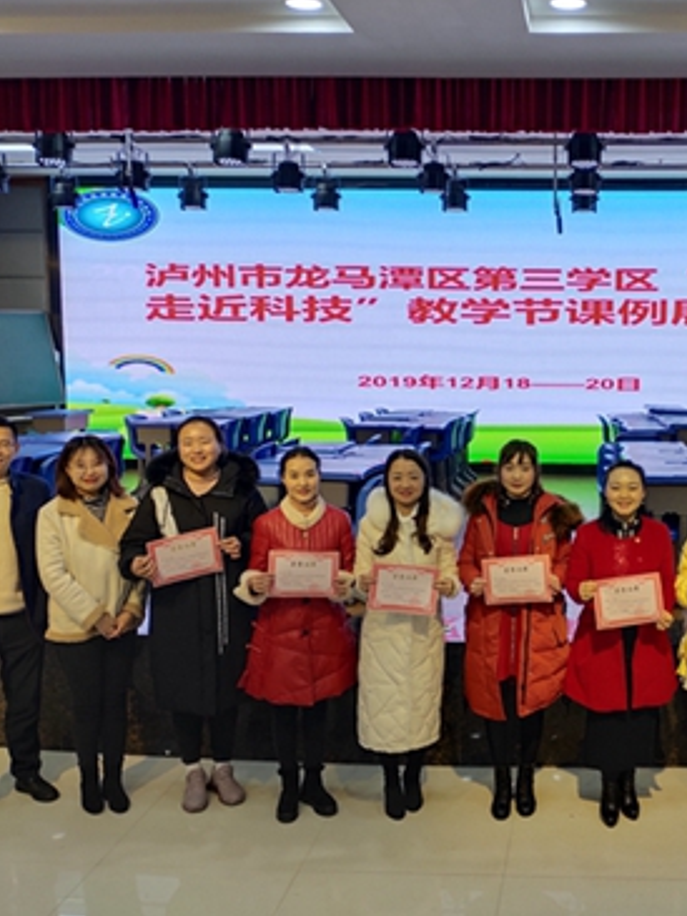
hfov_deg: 37.2
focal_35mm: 37
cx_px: 562
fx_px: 979
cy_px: 453
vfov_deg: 50.1
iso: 50
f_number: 1.78
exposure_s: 1/976
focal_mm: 4.05
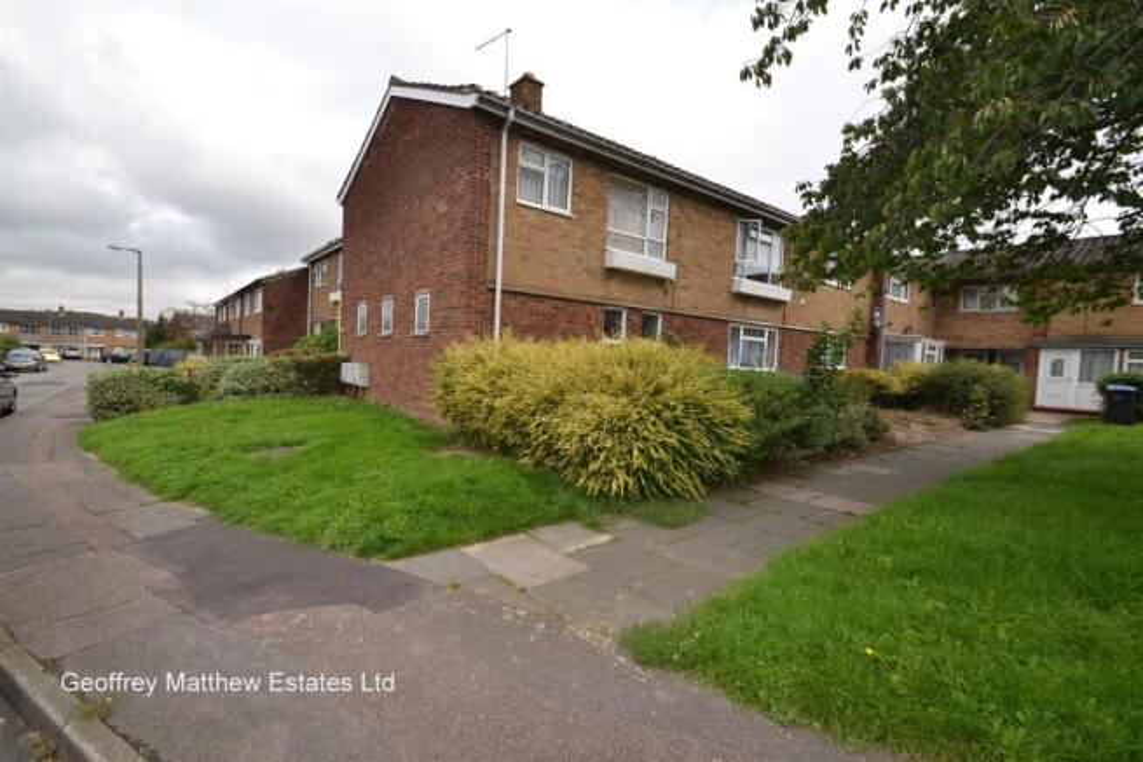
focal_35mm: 15
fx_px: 476
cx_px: 572
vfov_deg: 77.4
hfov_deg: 100.4
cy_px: 381
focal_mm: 10
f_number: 8
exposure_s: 1/200
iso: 100
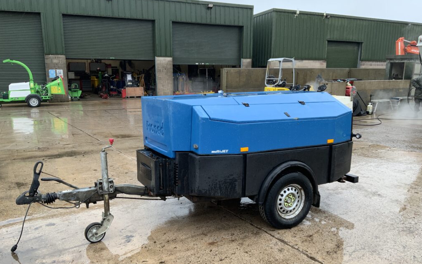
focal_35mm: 31
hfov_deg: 61.2
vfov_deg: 40.5
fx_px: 357
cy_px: 149
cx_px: 211
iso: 25
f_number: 1.8
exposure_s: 1/122
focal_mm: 3
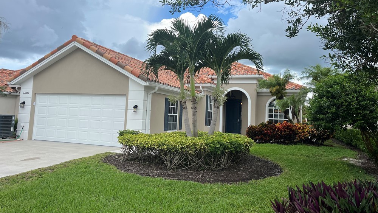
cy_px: 87
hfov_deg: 66.1
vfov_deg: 40.1
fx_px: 291
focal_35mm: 29
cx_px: 187
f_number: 1.6
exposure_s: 1/2268
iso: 50
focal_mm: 5.1
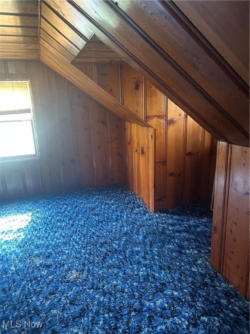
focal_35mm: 24
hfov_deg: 56.8
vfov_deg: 71.6
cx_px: 125
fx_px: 231
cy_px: 167
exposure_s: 1/60
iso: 320
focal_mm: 6.86
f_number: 1.78
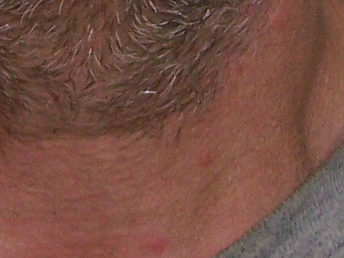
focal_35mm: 264
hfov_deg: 7.5
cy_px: -281
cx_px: 30
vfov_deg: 5.5
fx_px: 2624
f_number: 2.8
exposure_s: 1/60
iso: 160
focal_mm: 6.3
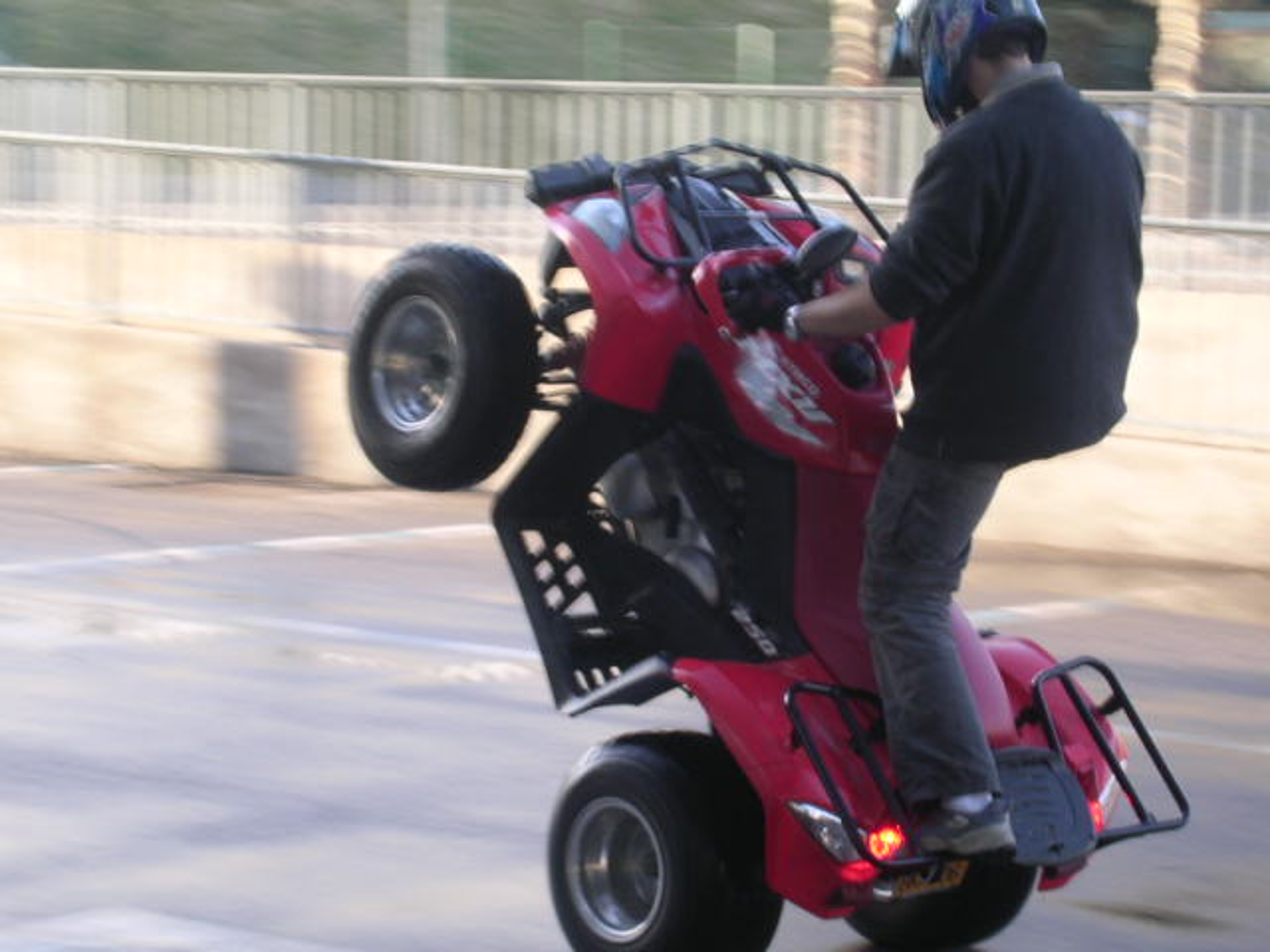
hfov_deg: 18.7
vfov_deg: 14.1
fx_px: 3852
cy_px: 476
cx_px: 635
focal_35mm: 105
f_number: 4.6
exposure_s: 1/44.5
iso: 100
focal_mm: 15.9
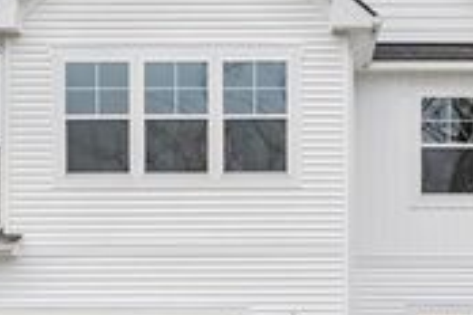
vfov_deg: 15.9
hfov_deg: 23.6
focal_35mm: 86
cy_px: 170
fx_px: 1130
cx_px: 226
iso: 500
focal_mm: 30
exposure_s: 1/160
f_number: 7.1
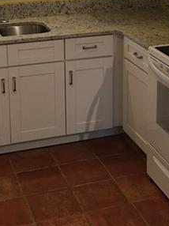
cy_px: 20
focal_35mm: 78
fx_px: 509
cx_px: 86
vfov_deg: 24.3
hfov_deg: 18.9
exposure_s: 1/15
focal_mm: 4.15
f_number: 2.2
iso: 80
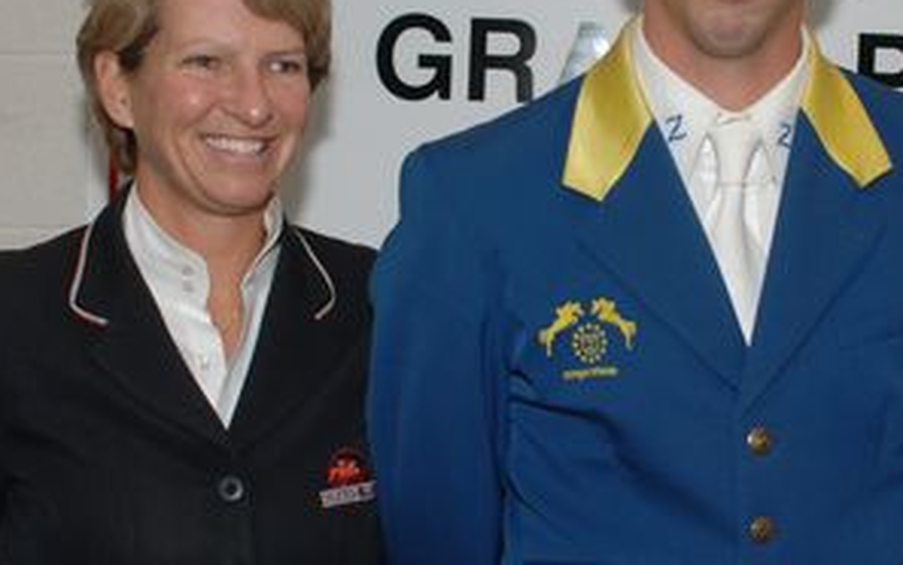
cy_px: 238
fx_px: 2265
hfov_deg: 22.5
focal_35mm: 92
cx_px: 596
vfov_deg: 14.2
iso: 320
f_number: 5
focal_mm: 28
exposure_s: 1/250
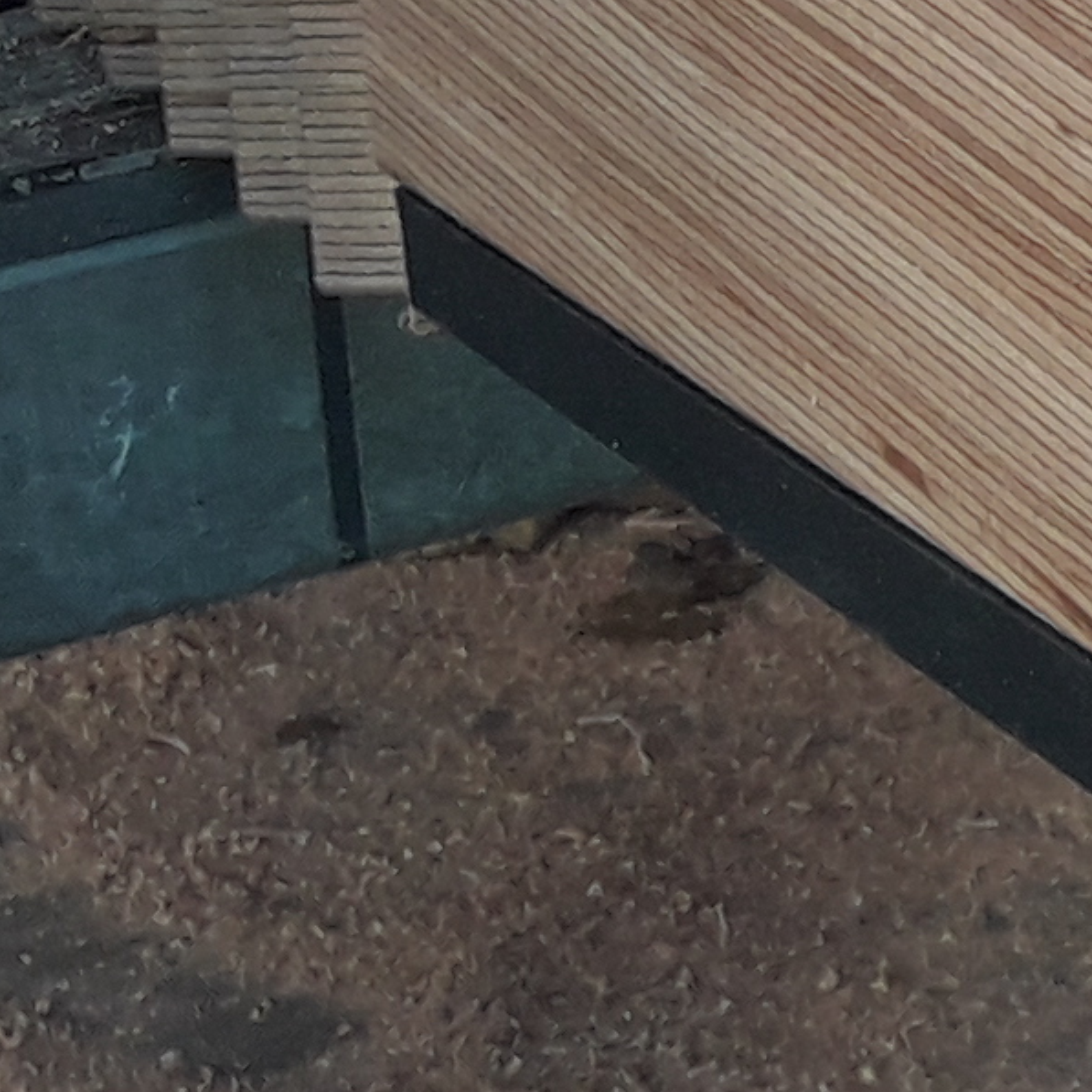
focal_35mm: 171
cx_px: 3005
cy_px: -434
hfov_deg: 8.8
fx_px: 6103
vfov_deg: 10.0
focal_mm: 3.7
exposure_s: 1/33
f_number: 1.9
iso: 40
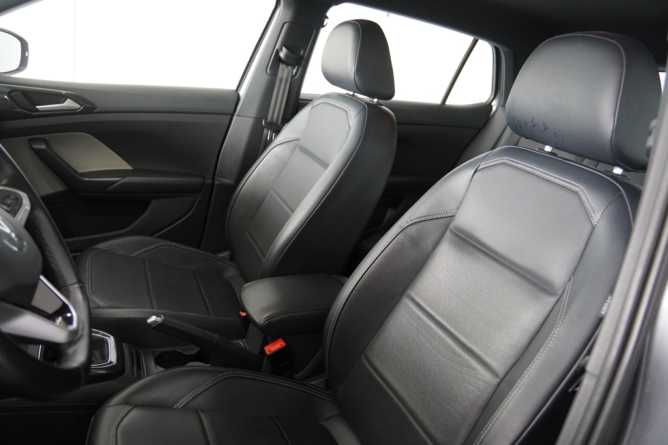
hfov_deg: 70.4
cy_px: 222
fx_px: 473
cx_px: 334
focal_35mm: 26
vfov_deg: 50.4
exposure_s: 1/160
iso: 1600
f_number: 2.8
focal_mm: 17
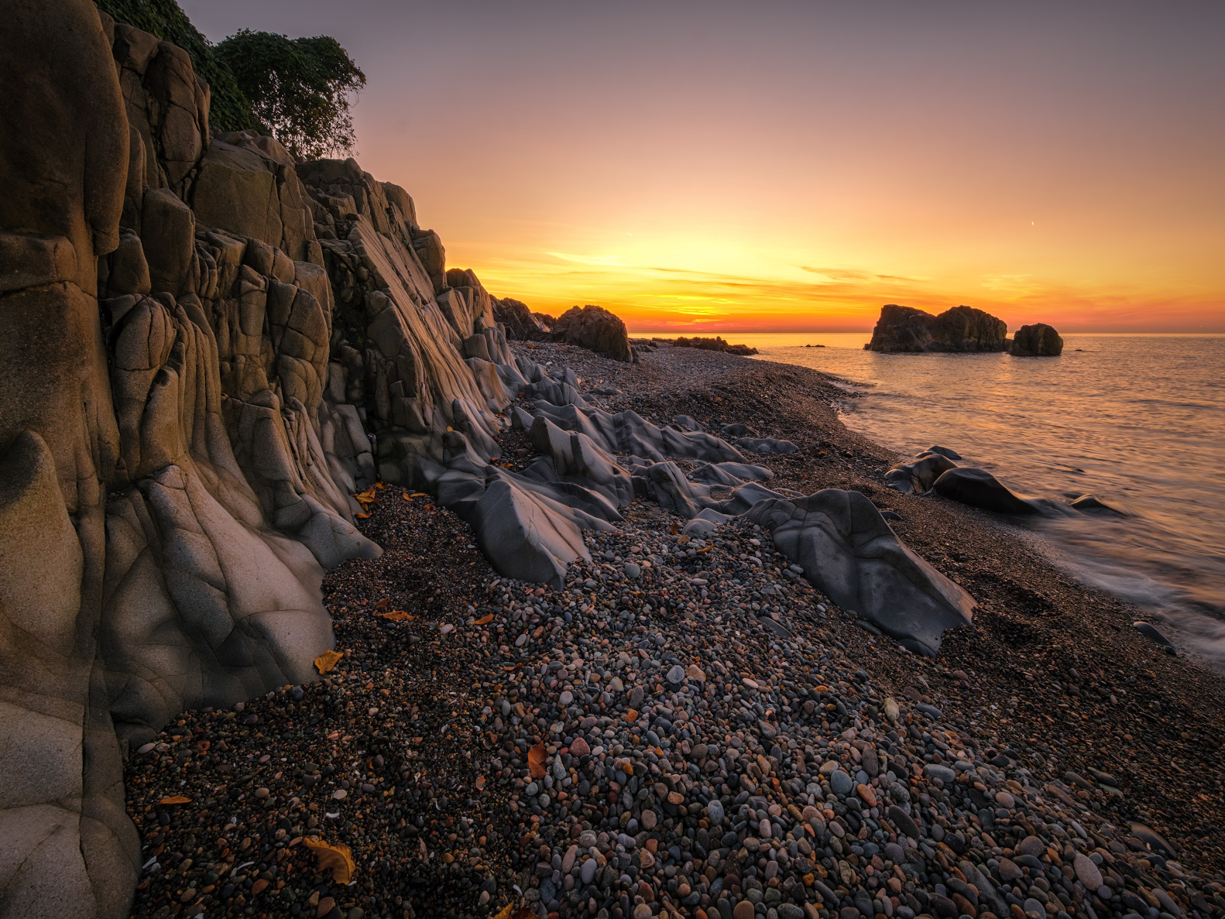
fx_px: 496
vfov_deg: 85.6
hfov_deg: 102.0
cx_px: 634
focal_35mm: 14
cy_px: 435
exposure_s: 1/3
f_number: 16
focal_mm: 8
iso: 160
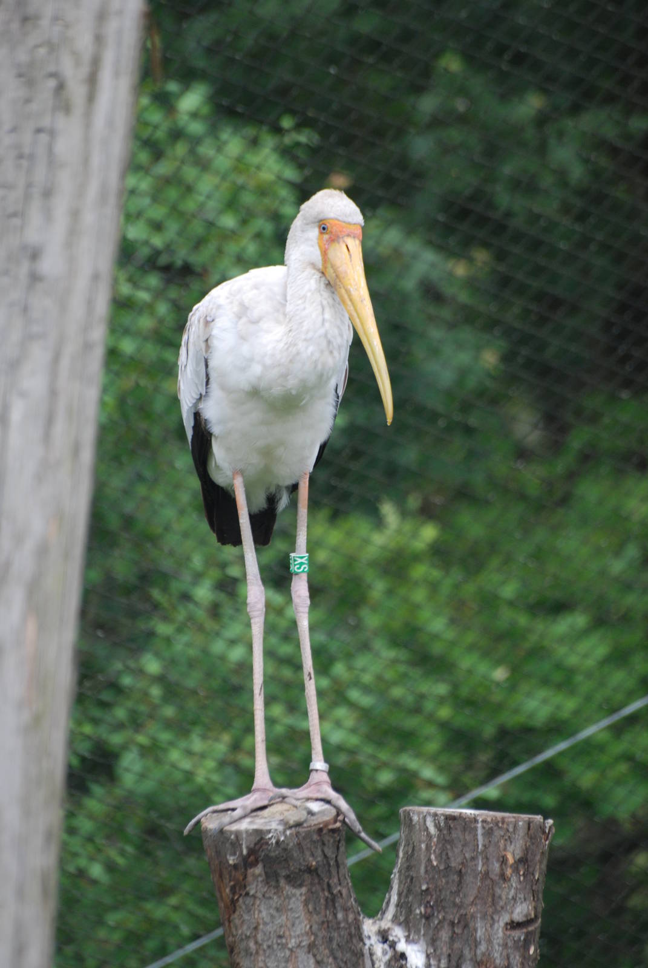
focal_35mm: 450
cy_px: 484
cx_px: 324
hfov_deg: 3.1
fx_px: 12115
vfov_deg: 4.6
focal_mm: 300
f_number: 5.6
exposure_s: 1/200
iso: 400
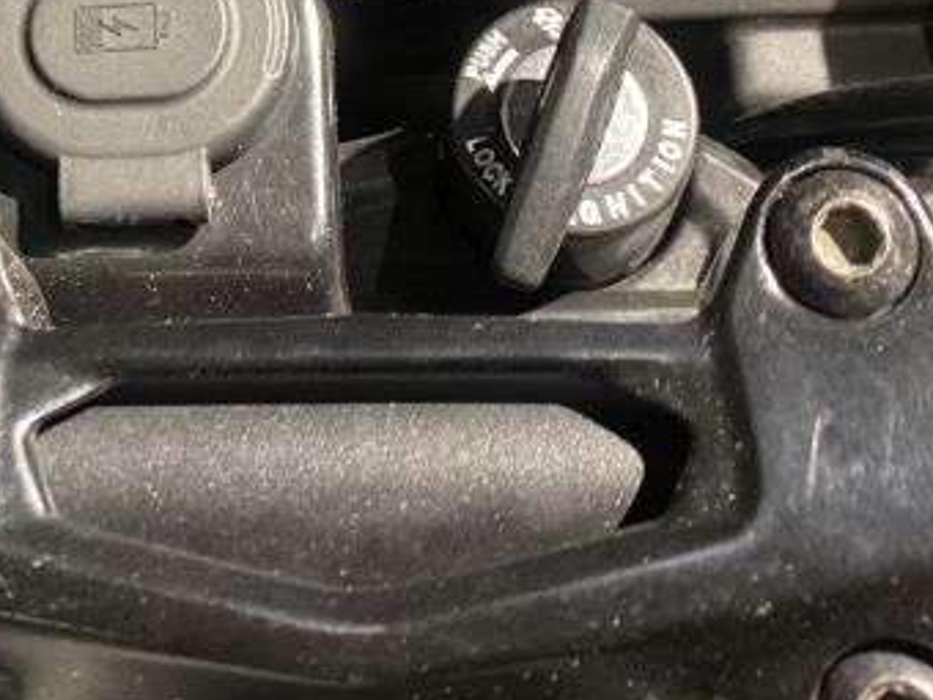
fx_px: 2183
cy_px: -265
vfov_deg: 16.9
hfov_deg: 23.7
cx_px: 148
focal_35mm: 81
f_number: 1.8
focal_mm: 4.25
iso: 200
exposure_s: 1/50
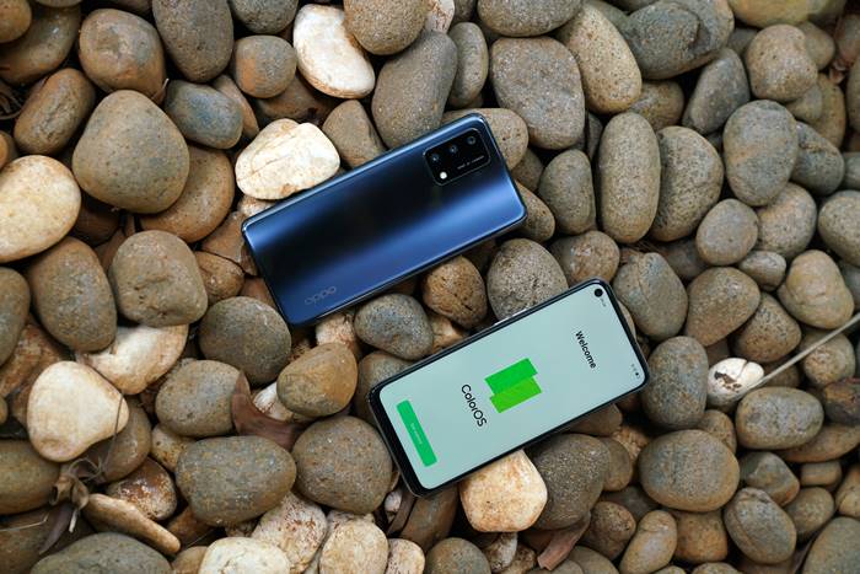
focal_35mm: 70
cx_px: 430
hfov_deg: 28.8
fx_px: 1672
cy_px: 287
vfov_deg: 19.5
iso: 320
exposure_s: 1/80
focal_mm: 70
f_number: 5
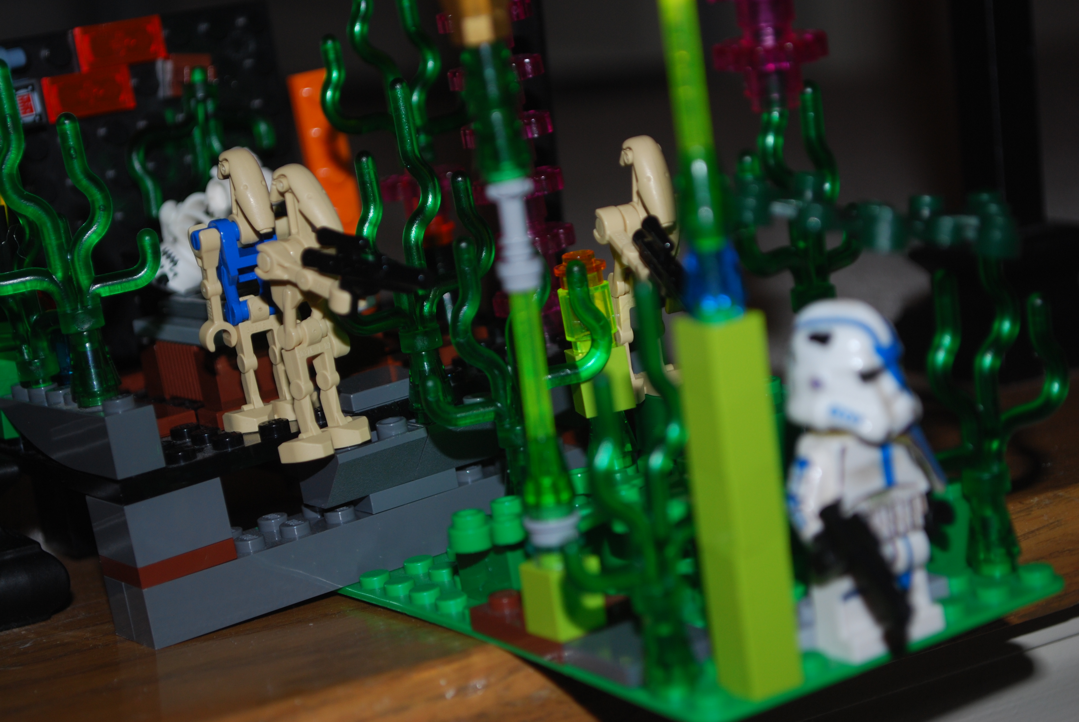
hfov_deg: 24.6
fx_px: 2476
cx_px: 540
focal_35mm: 82
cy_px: 361
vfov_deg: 16.6
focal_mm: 55
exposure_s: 1/60
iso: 200
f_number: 5.6
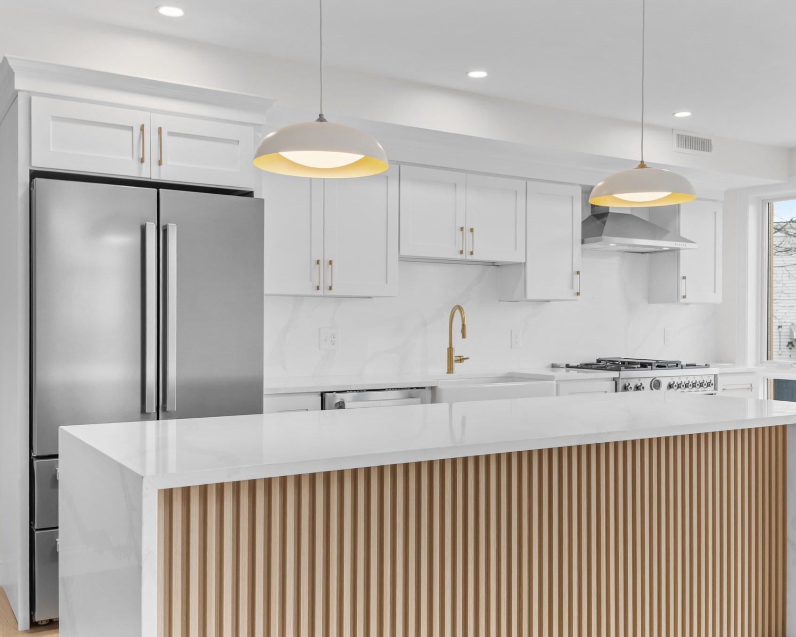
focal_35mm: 34
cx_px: 444
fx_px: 791
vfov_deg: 43.9
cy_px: 319
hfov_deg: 53.3
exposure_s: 1/20
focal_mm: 29.5
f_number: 7.1
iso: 64
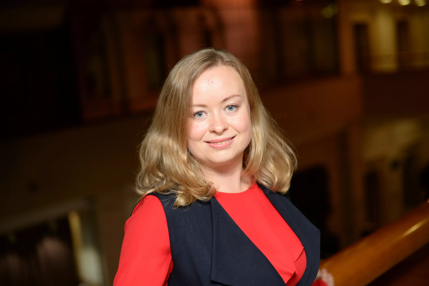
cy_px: 143
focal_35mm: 50
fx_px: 596
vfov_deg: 27.0
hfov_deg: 39.6
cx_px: 214
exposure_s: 1/200
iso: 200
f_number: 2.2
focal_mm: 50
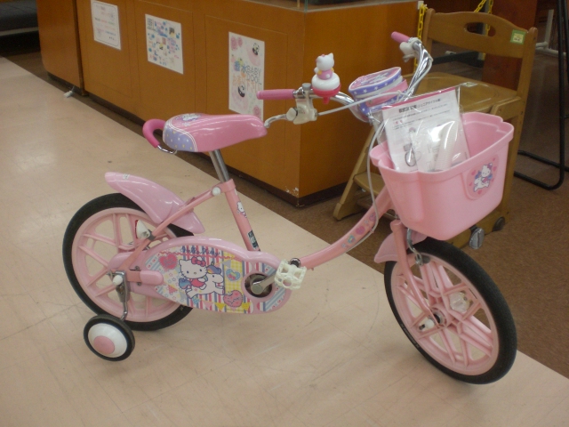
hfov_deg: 49.0
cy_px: 214
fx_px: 625
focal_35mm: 38
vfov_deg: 37.7
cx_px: 284
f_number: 3.1
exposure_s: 1/100
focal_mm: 6.3
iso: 200
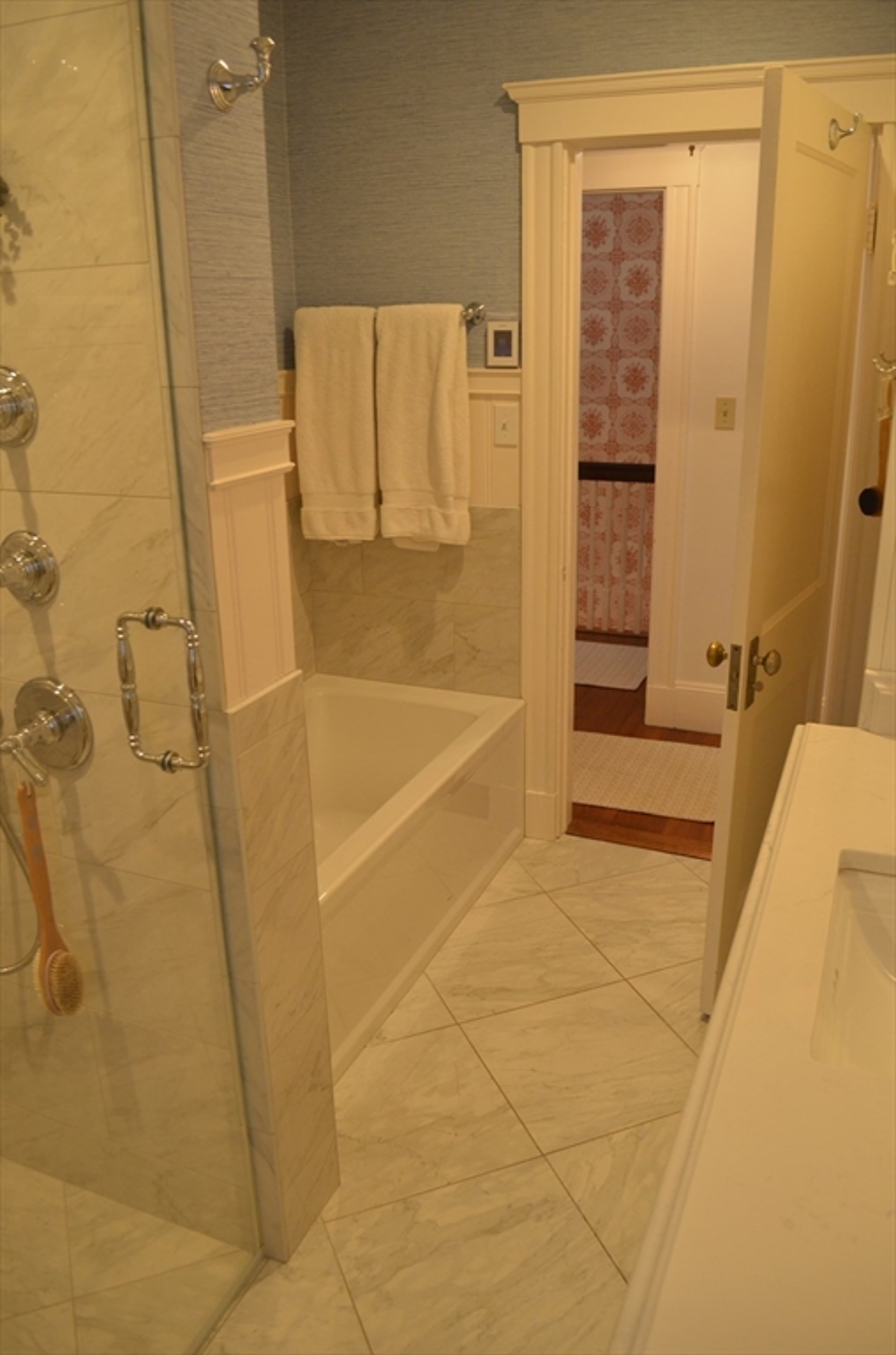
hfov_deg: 47.7
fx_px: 1013
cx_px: 448
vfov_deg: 67.5
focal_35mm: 27
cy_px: 678
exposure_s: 1/60
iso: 800
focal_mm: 18
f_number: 4
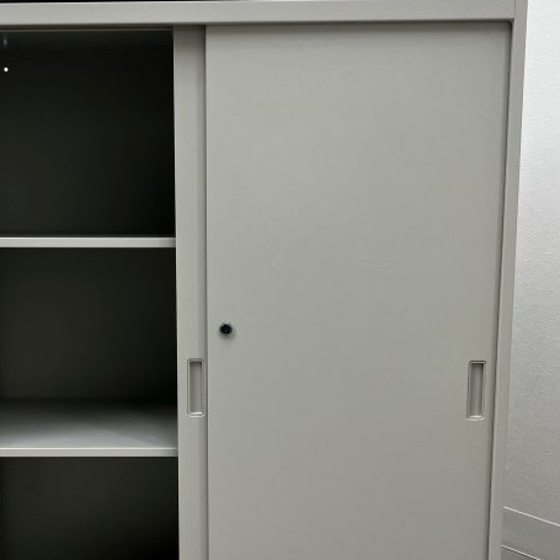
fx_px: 897
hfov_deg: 34.4
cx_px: 193
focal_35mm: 49
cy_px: 361
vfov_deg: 34.4
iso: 80
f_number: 1.8
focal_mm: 3.99
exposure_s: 1/100
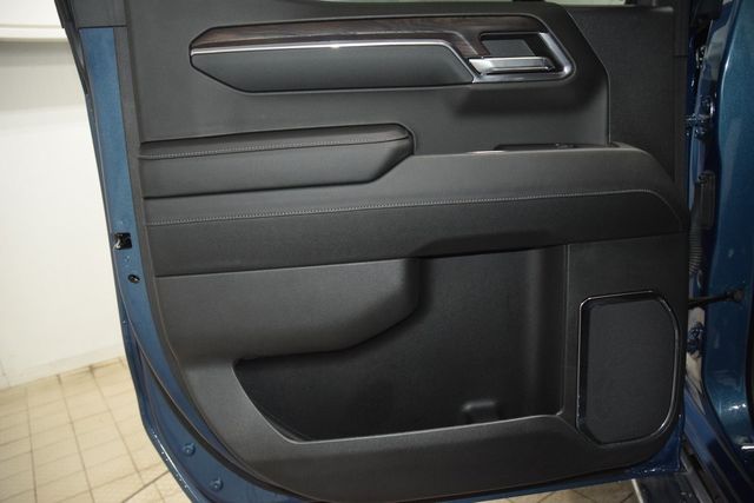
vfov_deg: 48.0
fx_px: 566
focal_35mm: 27
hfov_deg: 67.4
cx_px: 377
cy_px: 252
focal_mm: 18
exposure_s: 1/100
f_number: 3.5
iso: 2200
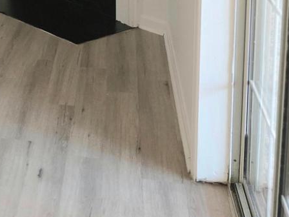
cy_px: -45
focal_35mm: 74
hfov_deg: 21.7
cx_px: -154
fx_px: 618
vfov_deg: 18.8
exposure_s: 1/120
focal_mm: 6.3
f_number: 1.7
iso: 800
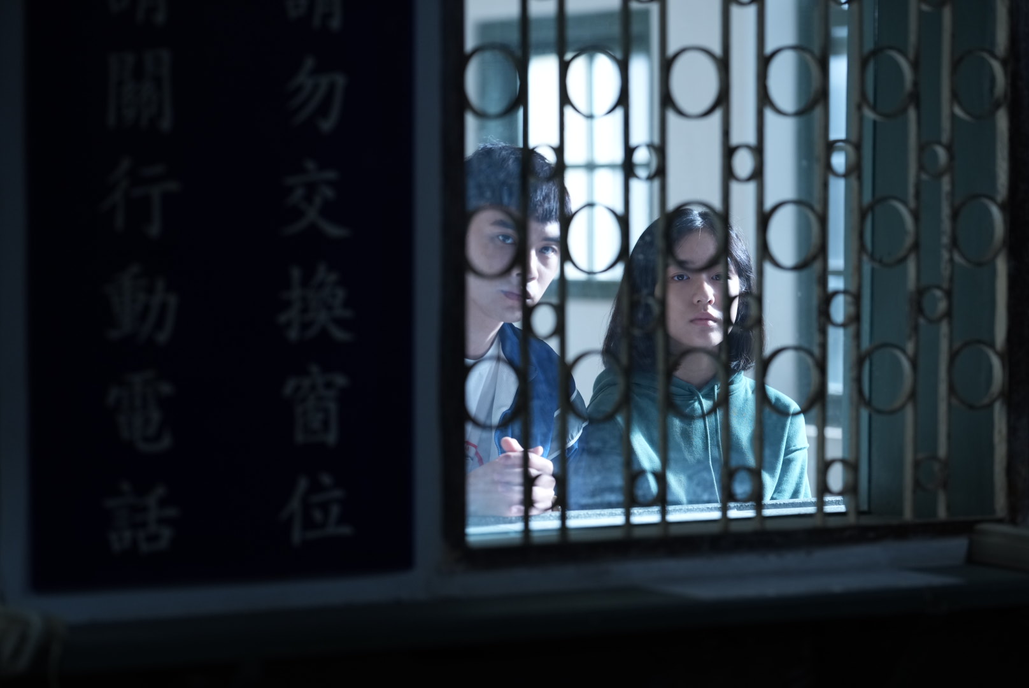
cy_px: 344
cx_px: 514
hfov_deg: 15.2
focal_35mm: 135
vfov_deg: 10.2
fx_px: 3861
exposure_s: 1/160
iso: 800
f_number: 2.5
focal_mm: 135
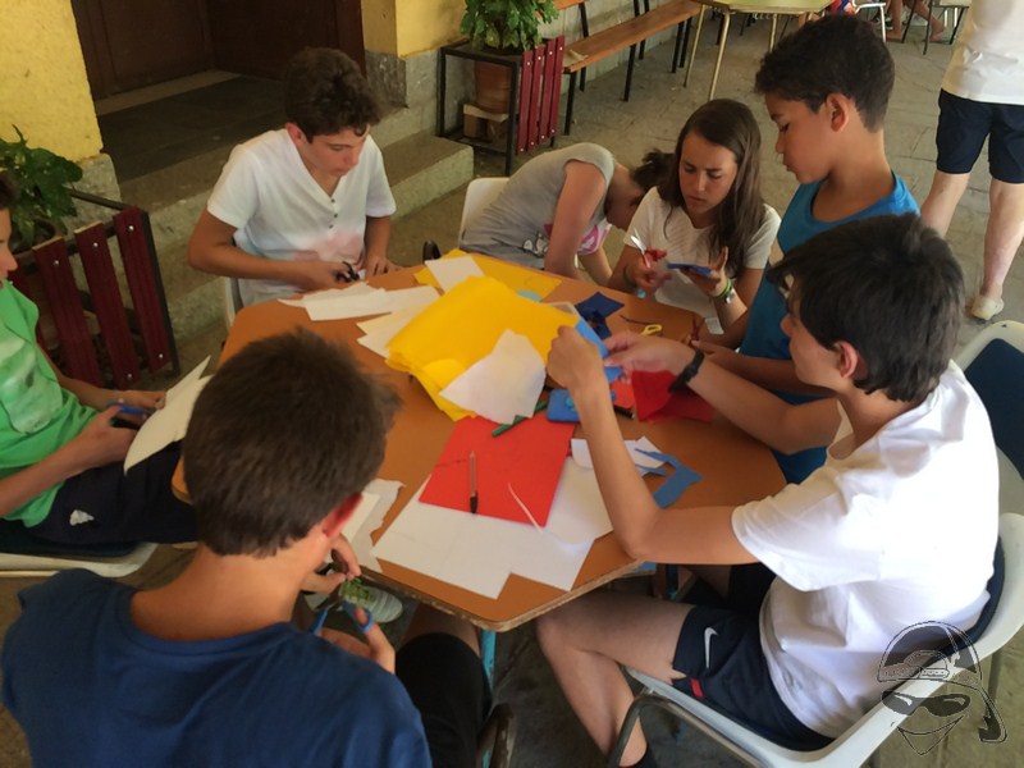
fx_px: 858
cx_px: 512
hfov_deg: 61.7
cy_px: 384
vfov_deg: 48.2
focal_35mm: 29
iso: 100
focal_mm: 4.15
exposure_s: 1/100
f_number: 2.2
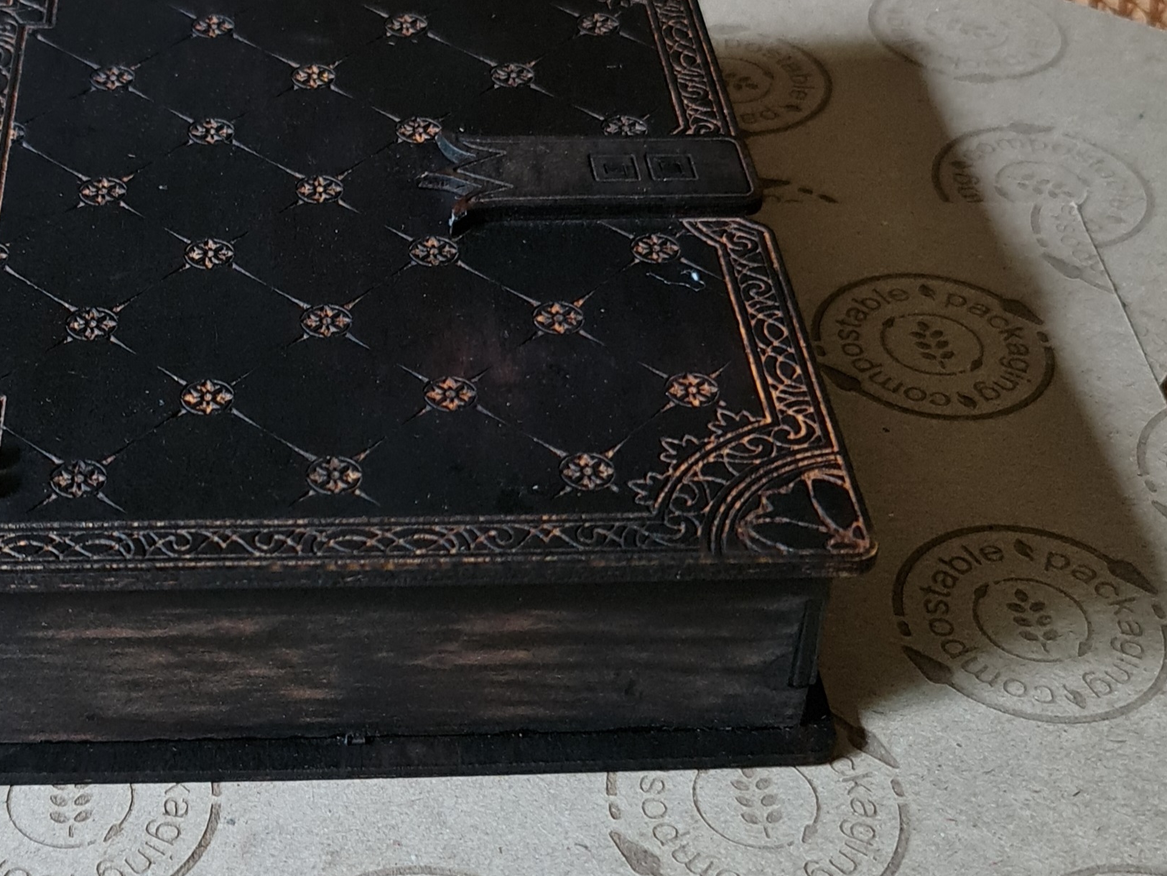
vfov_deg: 39.4
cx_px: 330
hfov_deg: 49.8
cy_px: 319
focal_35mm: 36
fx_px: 1214
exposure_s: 1/50
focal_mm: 7
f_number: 1.8
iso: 640
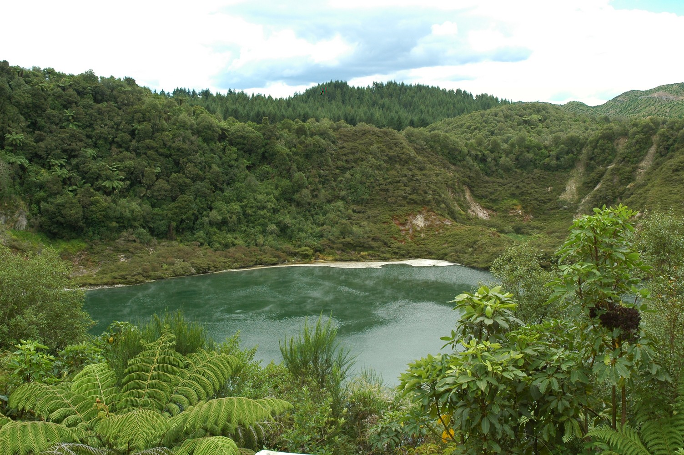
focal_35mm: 40
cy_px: 228
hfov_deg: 48.0
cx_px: 342
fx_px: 769
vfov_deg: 33.0
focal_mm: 27
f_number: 9
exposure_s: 1/125
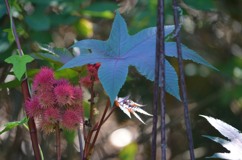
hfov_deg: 5.7
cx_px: 121
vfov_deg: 3.8
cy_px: 80
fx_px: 2415
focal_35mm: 360
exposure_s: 1/200
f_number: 5.3
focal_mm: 240
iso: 800
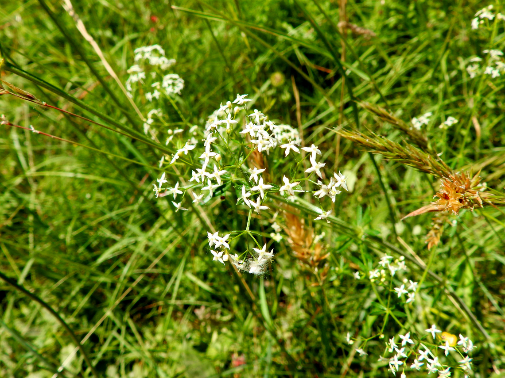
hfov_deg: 56.8
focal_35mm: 32
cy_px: 189
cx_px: 252
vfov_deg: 44.2
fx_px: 467
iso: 80
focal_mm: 5.7
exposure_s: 1/320
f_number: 4.5
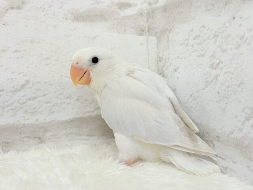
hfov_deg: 36.8
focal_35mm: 52
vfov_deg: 28.0
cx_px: 126
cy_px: 95
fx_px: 380
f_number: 1.6
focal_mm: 5.96
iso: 64
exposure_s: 1/100
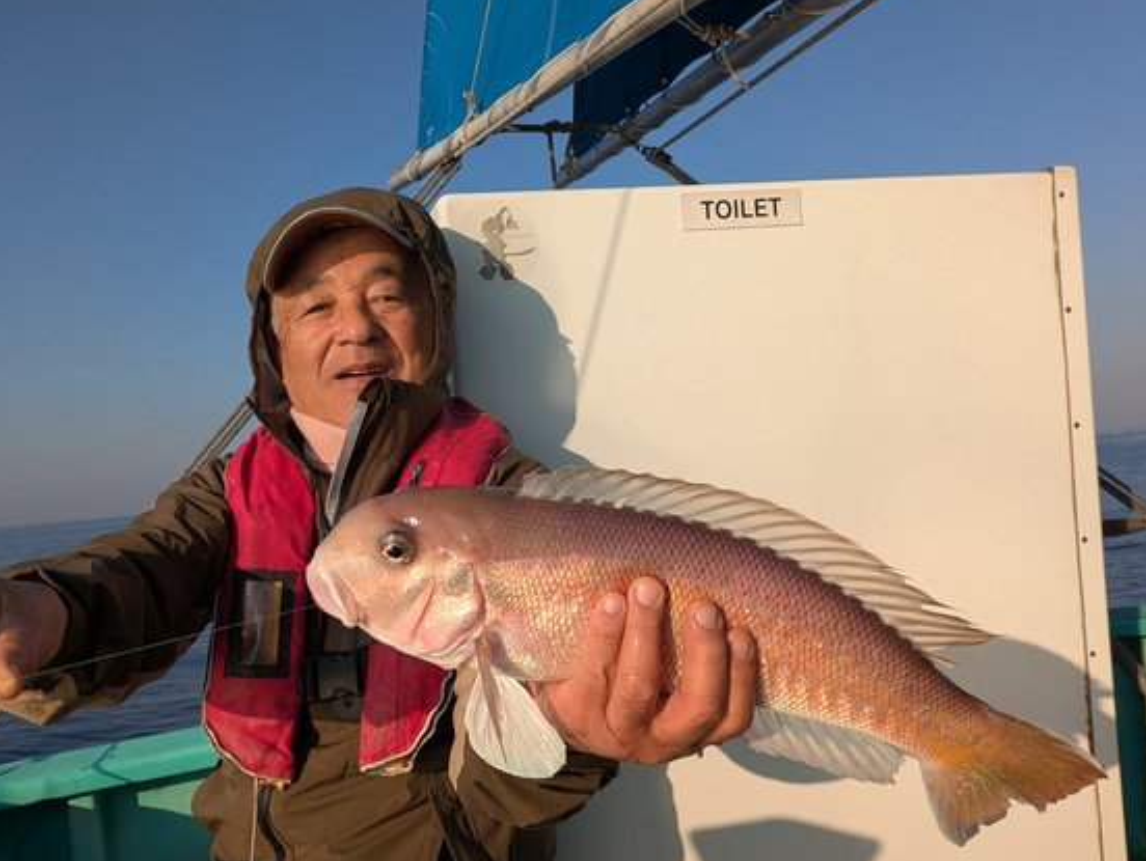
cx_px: 490
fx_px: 961
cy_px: 447
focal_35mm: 29
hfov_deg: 61.3
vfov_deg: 48.3
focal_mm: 5.43
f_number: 1.89
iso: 49
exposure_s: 1/2959
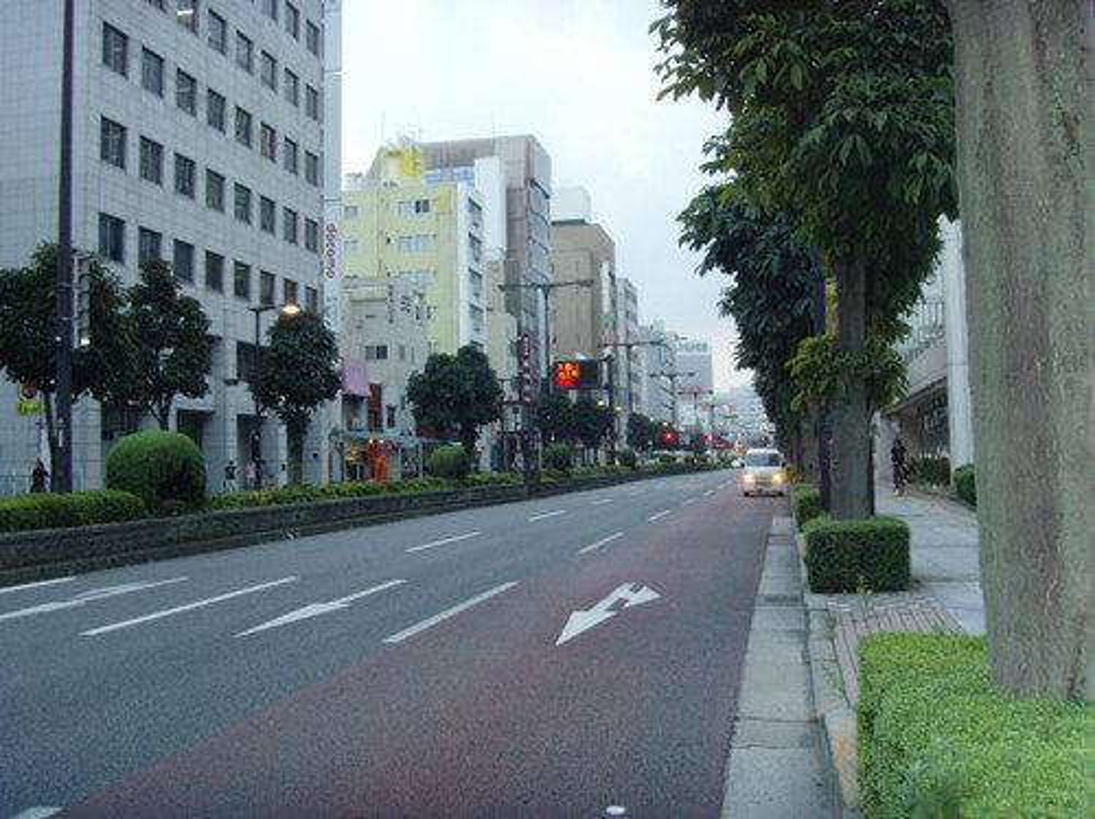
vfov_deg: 36.8
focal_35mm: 39
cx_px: 548
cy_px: 410
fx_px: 1232
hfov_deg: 47.9
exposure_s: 1/45
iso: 200
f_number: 3.5
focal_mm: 6.6
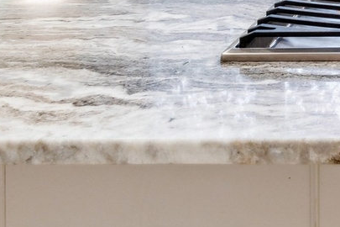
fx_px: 567
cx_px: 487
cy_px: -188
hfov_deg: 26.1
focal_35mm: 60
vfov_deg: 17.8
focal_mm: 10
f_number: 9
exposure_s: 1/8
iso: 200
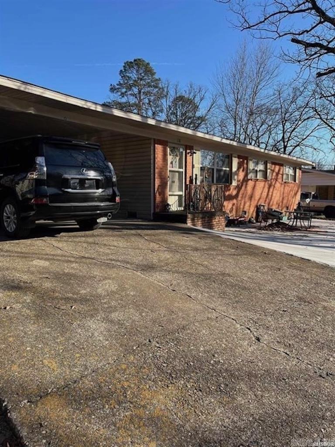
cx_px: 168
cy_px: 224
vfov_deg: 67.3
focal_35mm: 26
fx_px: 335
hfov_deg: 53.1
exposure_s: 1/1623
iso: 50
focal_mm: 5.1
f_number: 1.6
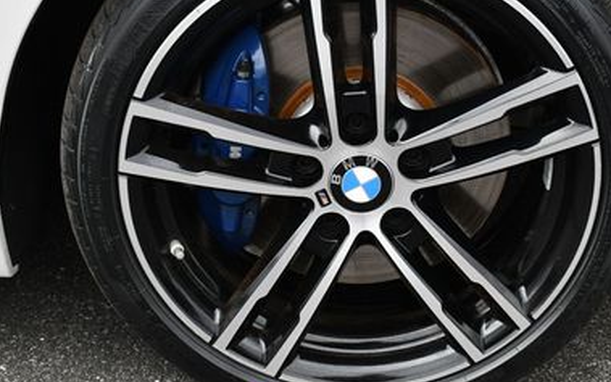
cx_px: 372
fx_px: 1033
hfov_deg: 32.8
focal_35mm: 62
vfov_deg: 20.9
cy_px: 148
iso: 200
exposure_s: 1/250
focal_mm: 18
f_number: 6.3
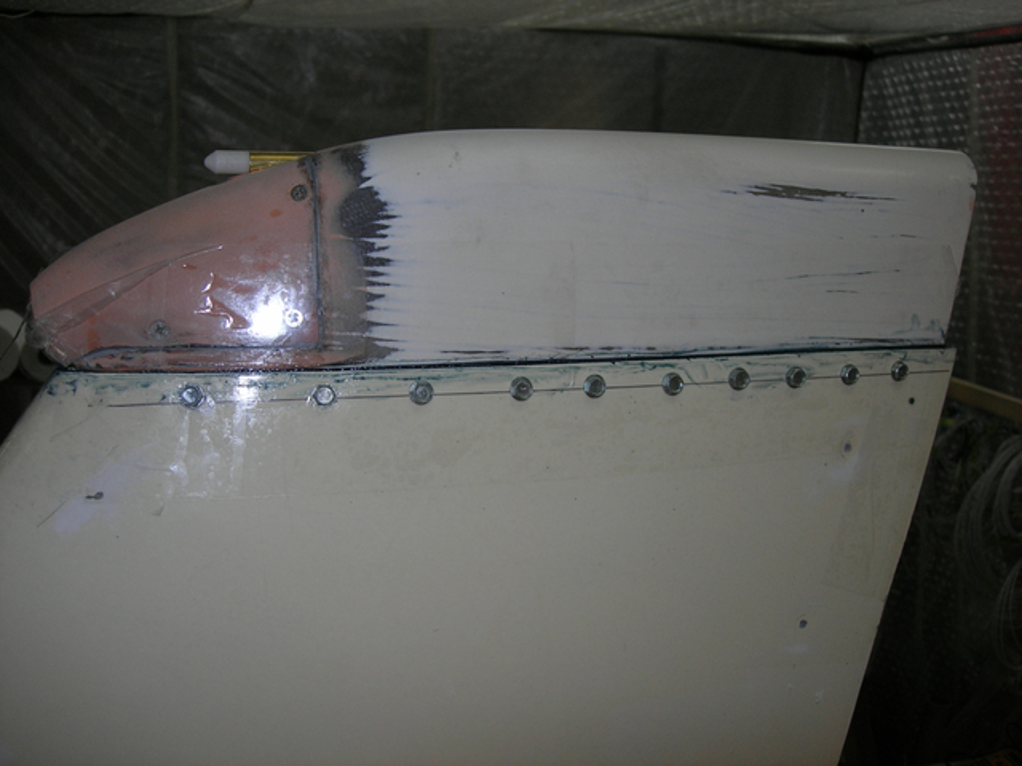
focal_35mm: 38
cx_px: 511
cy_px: 383
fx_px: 1122
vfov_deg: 37.7
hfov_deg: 49.0
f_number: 2.8
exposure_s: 1/60.1
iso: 64
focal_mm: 7.8
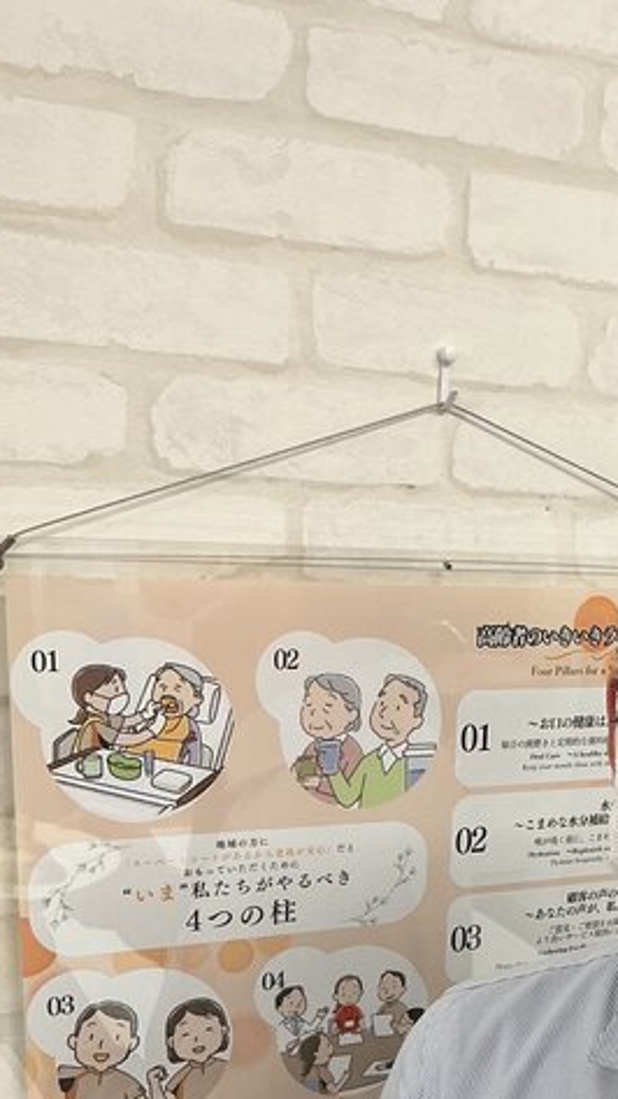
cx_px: 678
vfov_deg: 34.6
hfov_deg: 20.1
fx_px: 1661
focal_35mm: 57
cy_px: 985
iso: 40
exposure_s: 1/100
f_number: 1.8
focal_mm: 3
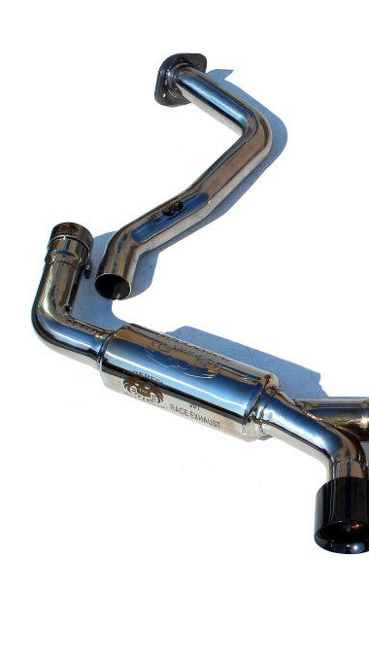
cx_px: 386
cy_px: 330
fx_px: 1284
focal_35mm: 74
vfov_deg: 28.7
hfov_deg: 16.0
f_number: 18
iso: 125
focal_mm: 31
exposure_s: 1/200
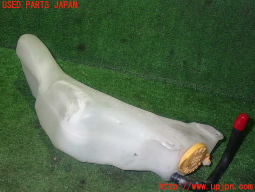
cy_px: 96
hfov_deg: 45.8
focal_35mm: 41
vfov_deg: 35.1
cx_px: 128
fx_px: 302
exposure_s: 1/40
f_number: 2.8
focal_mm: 7.31
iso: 200
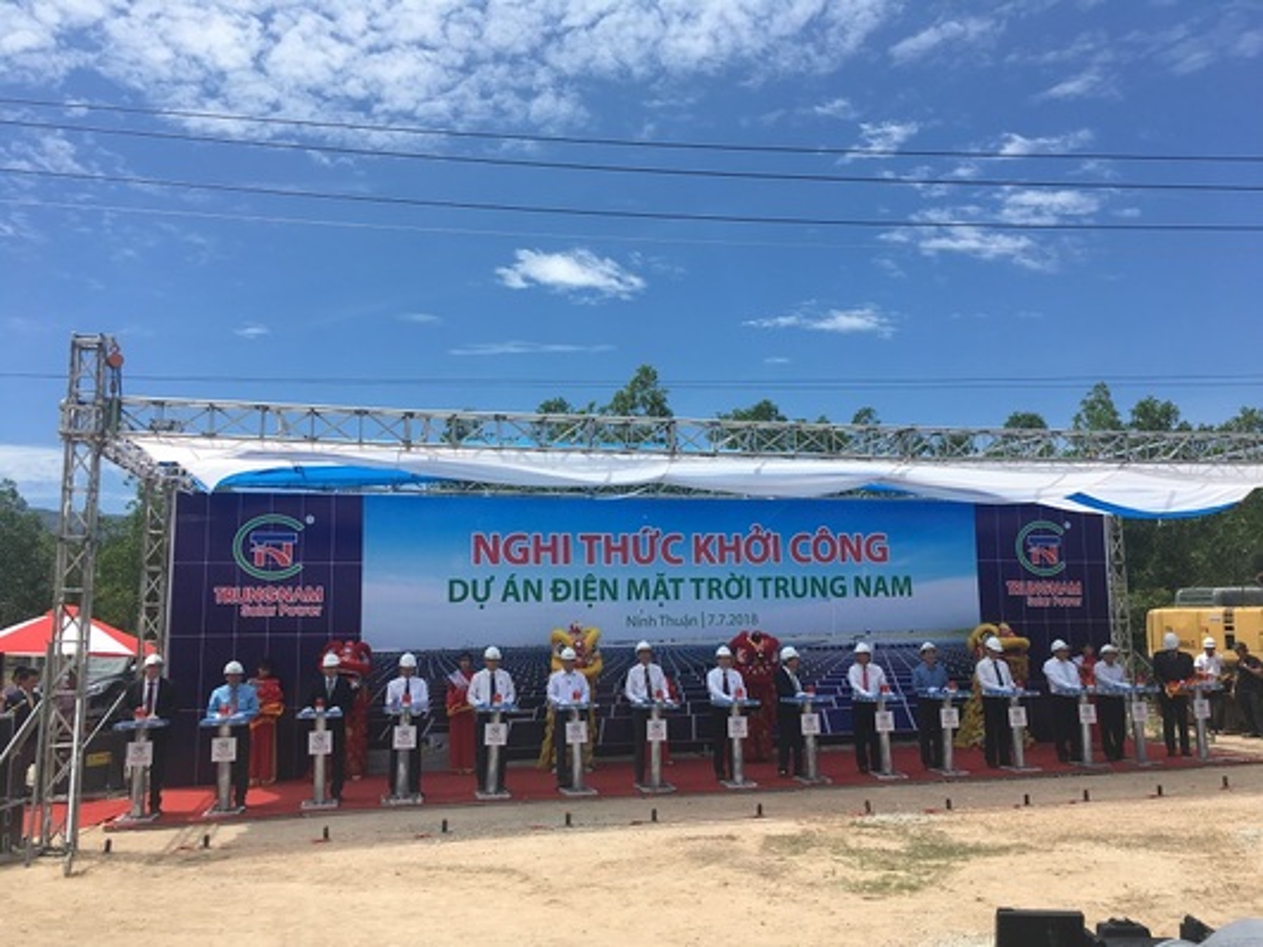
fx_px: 1058
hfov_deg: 61.7
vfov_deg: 48.2
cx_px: 632
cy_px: 474
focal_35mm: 29
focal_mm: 4.15
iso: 25
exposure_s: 1/2024
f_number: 2.2
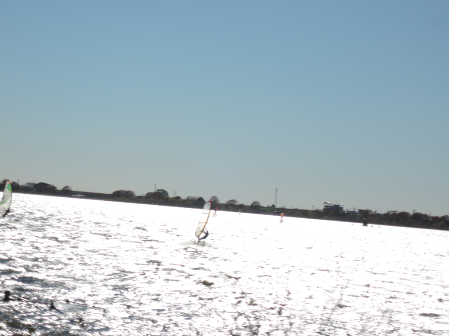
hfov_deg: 16.4
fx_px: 1557
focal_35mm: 120
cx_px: 224
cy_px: 168
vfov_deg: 12.3
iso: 80
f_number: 5.6
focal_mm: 25.5
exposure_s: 1/160
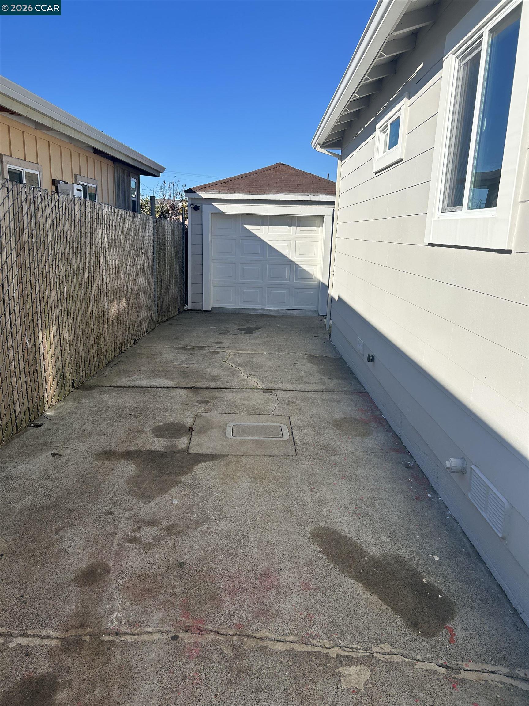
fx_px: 530
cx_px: 264
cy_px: 353
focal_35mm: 26
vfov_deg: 67.3
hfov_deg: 53.1
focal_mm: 5.7
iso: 50
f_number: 1.5
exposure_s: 1/4630
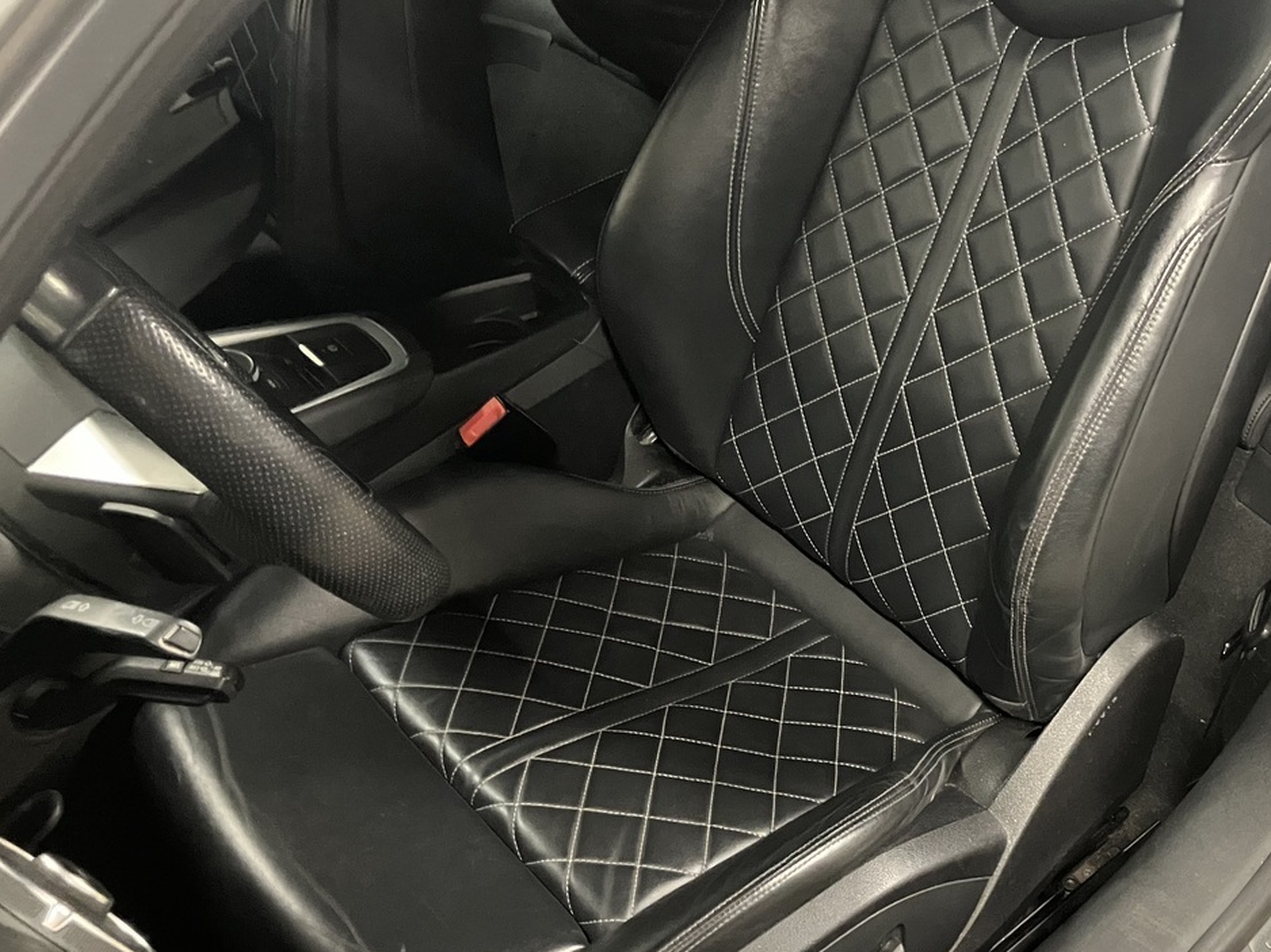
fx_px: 1578
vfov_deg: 33.6
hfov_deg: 42.9
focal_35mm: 43
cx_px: 909
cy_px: 473
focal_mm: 3.99
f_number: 1.8
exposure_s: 1/25
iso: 640
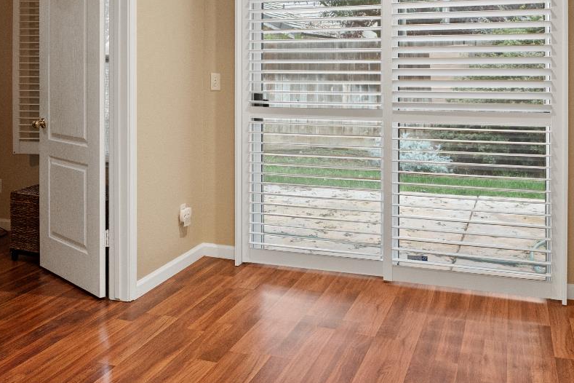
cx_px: 247
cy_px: 66
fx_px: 606
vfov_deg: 33.8
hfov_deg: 50.5
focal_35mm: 38
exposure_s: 1/5
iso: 640
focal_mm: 20
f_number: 9
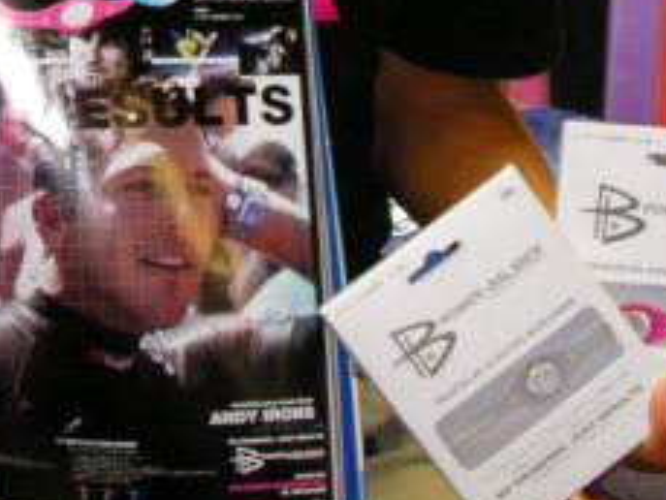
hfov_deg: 18.5
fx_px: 2040
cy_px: -87
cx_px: 198
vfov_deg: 13.6
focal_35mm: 106
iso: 200
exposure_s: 1/30
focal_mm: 6.3
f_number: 3.5
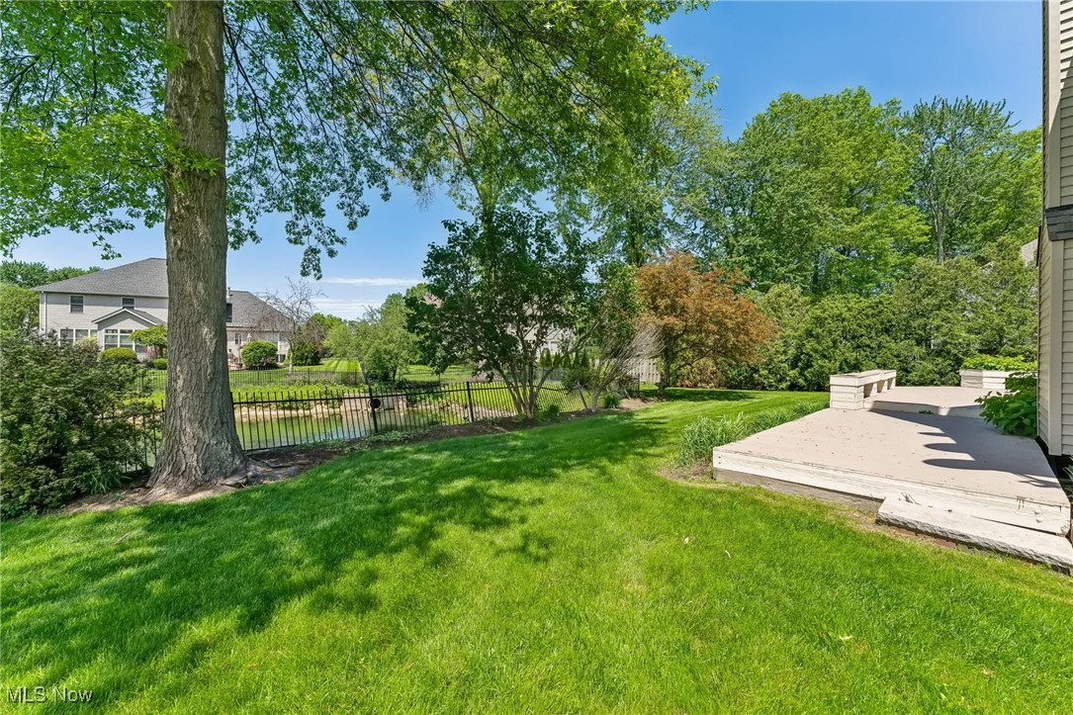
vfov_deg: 81.2
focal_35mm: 14
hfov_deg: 104.3
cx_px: 536
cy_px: 358
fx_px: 417
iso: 640
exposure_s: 1/800
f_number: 8
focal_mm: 14
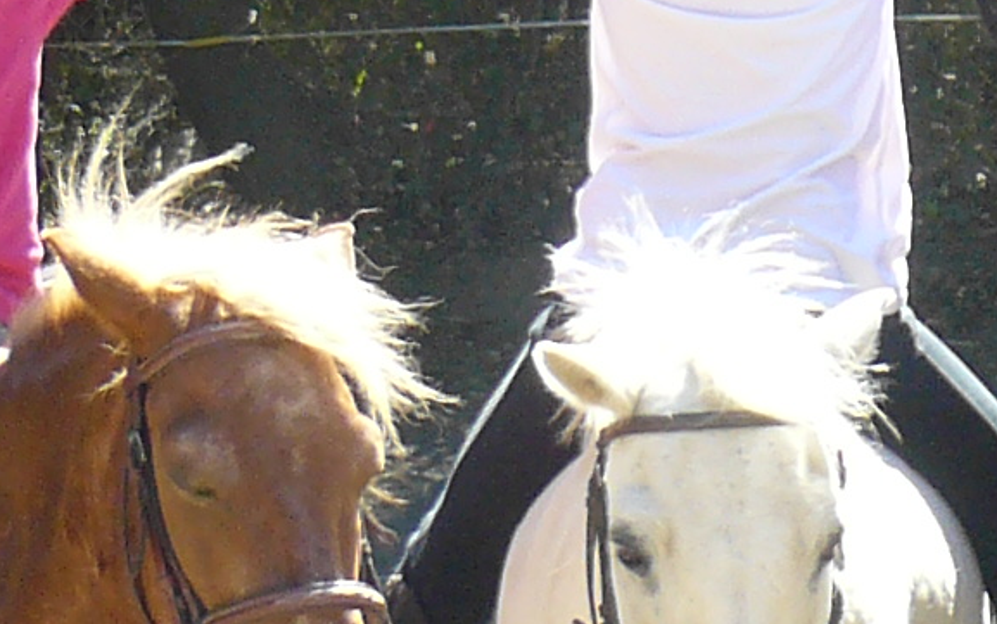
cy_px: -220
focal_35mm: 203
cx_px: 1737
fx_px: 5517
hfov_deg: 9.8
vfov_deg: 6.4
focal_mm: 6
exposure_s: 1/125
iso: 100
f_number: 3.6
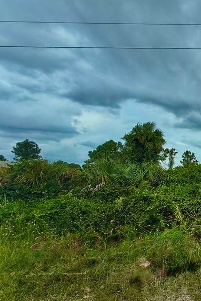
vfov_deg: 69.4
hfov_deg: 34.1
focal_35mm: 26
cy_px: 146
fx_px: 218
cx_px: 266
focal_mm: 2.22
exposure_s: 1/820
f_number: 2.2
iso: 50
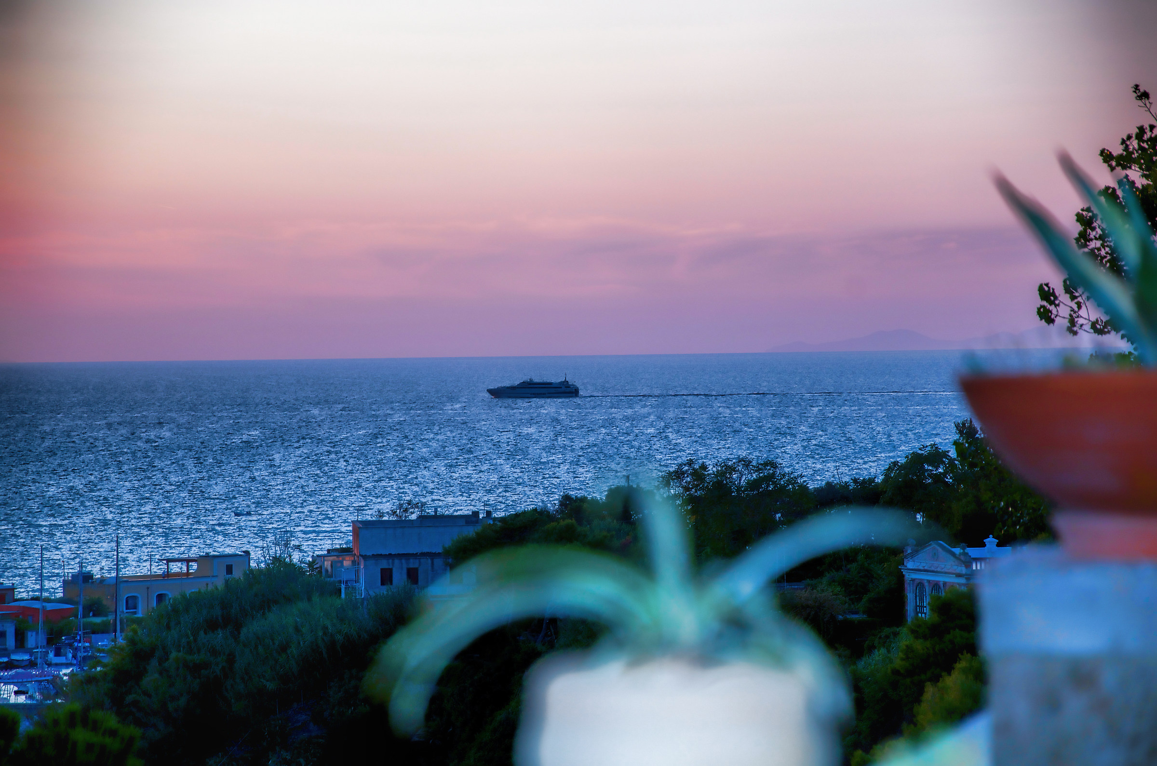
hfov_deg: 13.1
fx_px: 5051
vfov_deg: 8.7
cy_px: 383
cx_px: 578
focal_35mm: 158
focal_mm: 105
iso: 110
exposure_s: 1/250
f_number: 5.6
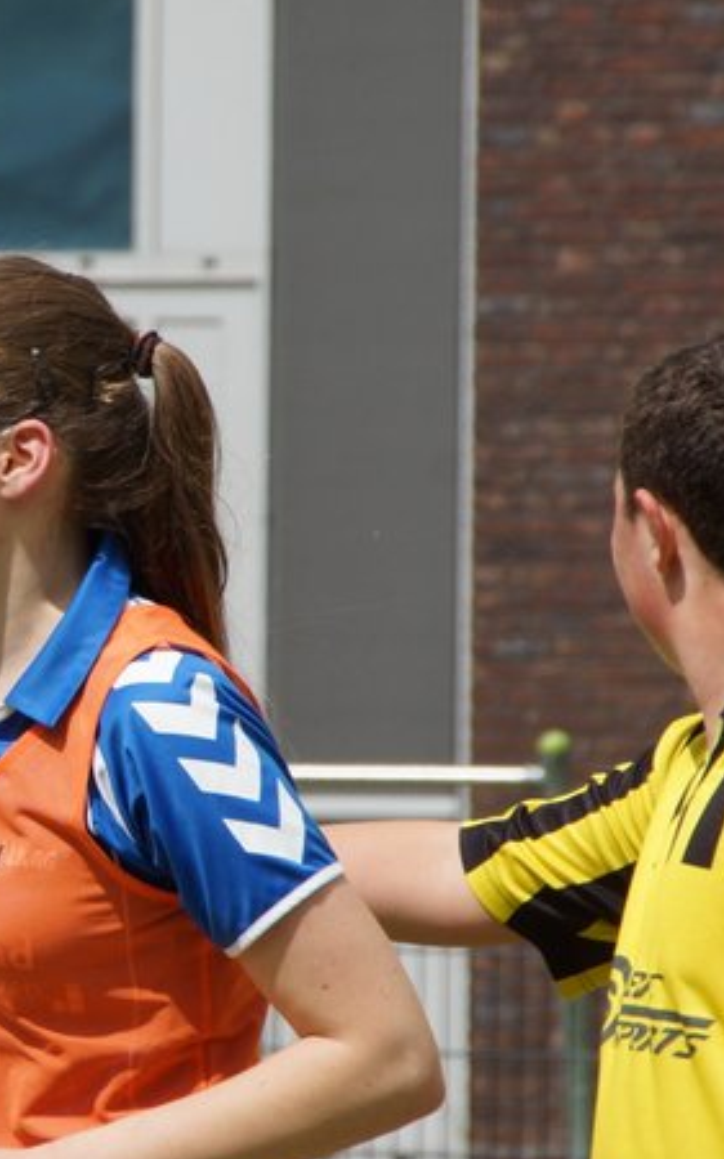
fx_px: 17596
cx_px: -119
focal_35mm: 557
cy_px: 545
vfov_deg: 3.8
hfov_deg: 2.4
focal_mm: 160
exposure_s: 1/640
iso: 200
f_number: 10
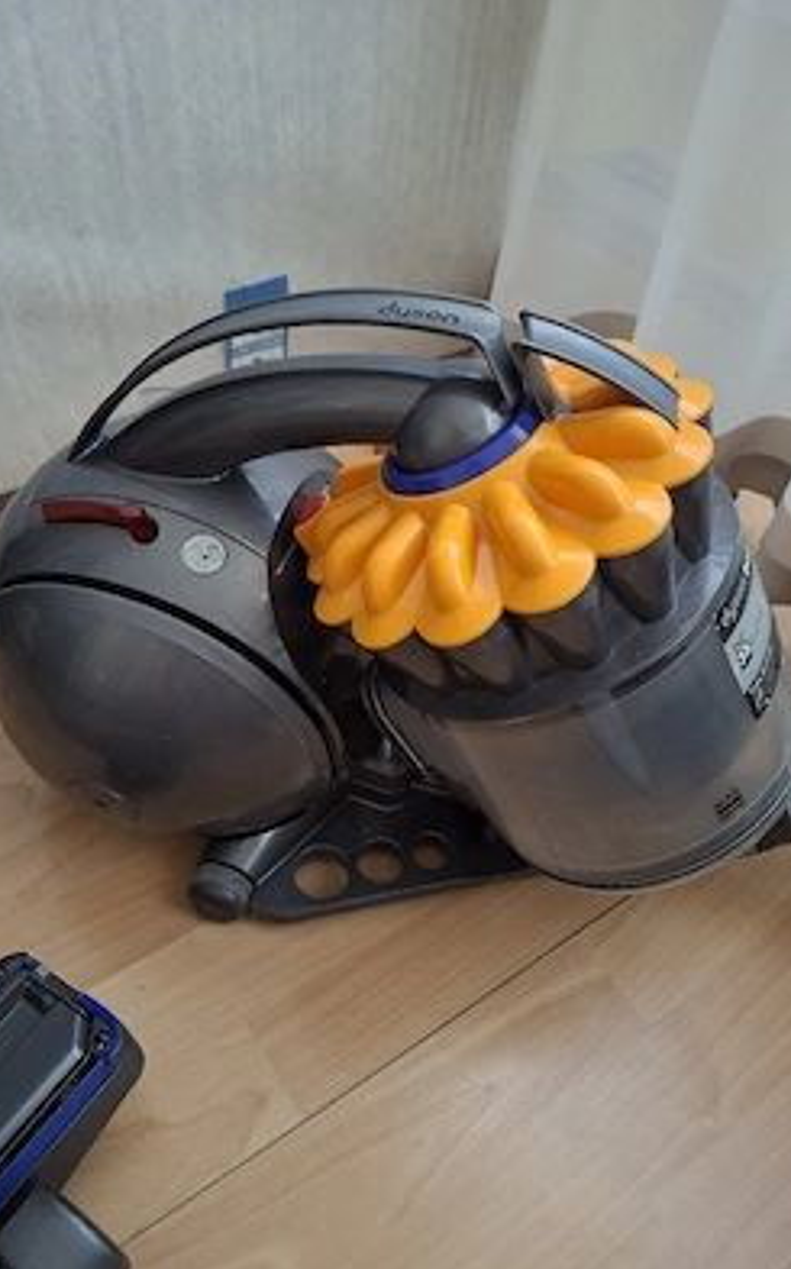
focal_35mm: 27
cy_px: 636
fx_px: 933
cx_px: 397
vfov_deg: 68.4
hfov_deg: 45.9
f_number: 1.8
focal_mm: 4.69
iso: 640
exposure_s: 1/25
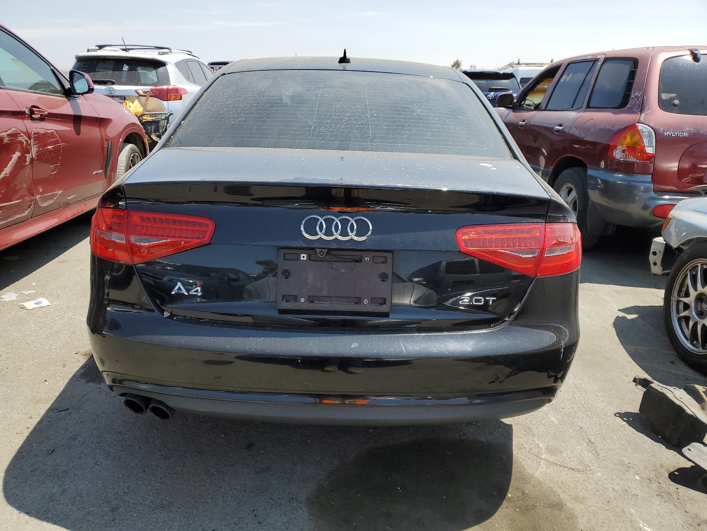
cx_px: 354
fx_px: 531
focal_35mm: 26
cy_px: 266
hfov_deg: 67.3
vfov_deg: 53.1
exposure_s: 1/2000
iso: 50
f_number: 1.5
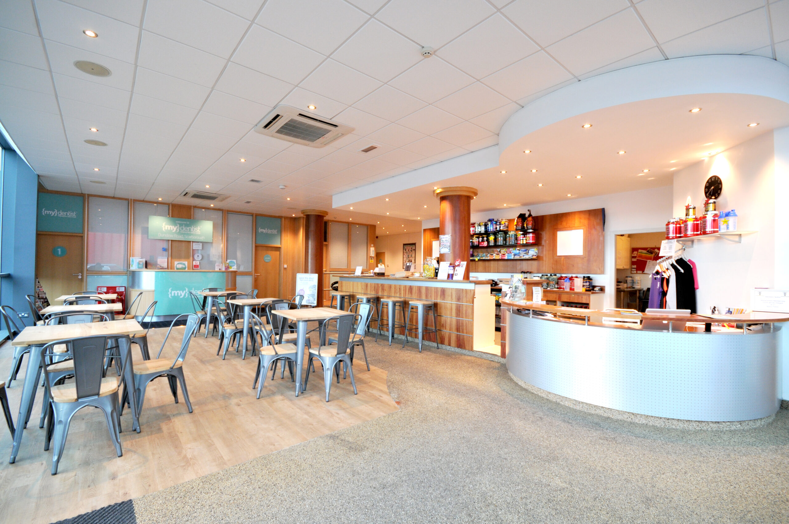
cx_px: 394
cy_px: 262
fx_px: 328
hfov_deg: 100.5
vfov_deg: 77.2
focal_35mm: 15
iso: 400
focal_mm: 10
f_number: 8
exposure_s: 1/10
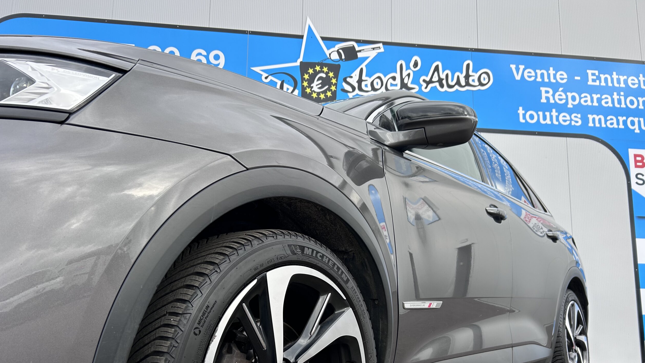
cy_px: 244
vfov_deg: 39.7
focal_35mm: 29
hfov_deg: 66.1
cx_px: 321
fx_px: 496
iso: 50
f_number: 1.5
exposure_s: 1/558
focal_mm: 5.7
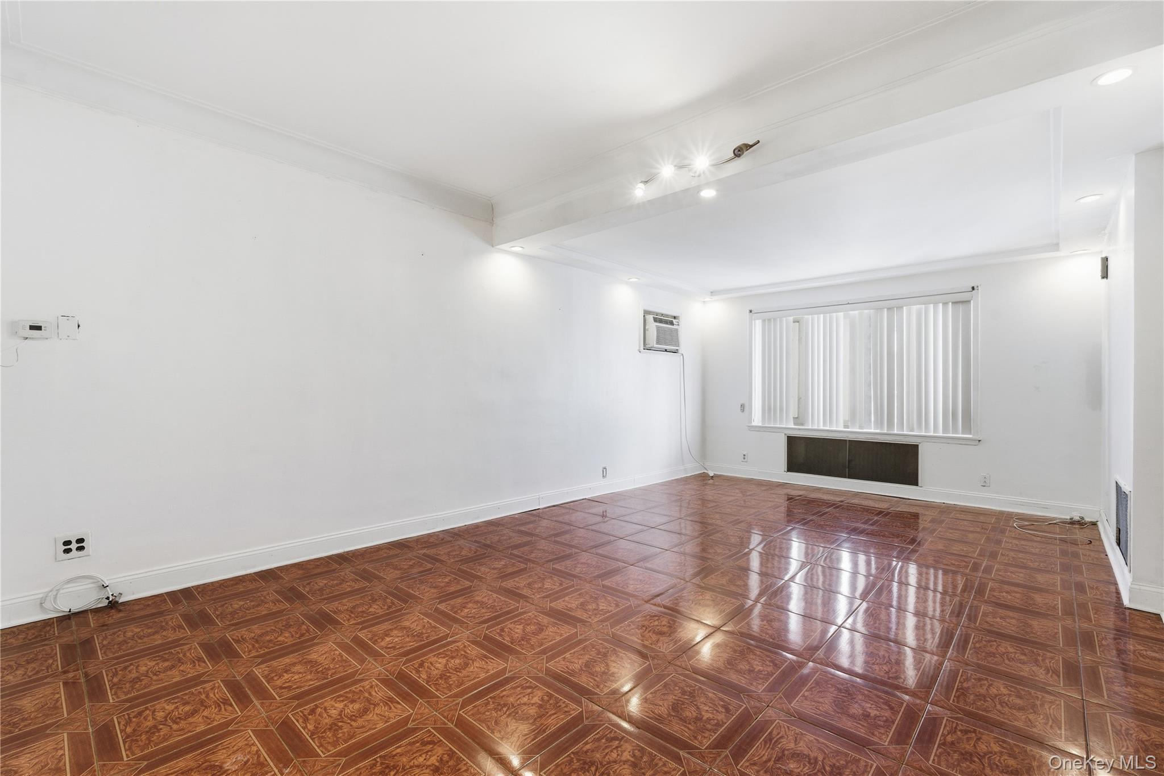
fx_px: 517
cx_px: 582
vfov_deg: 73.7
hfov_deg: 96.7
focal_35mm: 16
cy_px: 388
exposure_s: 1/13
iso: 100
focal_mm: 16
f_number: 8
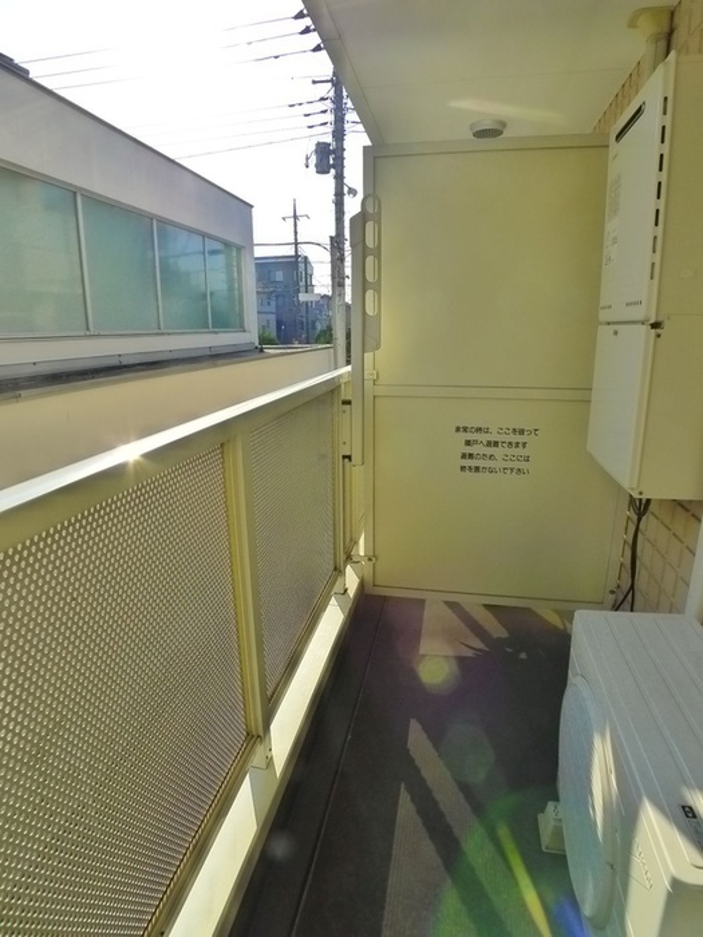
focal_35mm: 24
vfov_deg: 71.6
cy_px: 468
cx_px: 352
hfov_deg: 56.8
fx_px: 650
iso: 400
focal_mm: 5.1
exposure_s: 1/800
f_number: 4
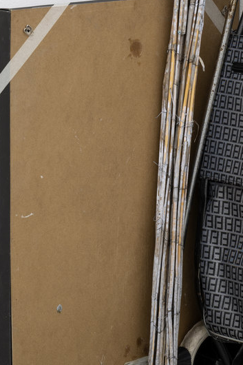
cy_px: 18
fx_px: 2421
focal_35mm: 239
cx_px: 229
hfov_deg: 5.7
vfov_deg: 8.6
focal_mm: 88
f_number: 9
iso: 64
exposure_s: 1/1.67
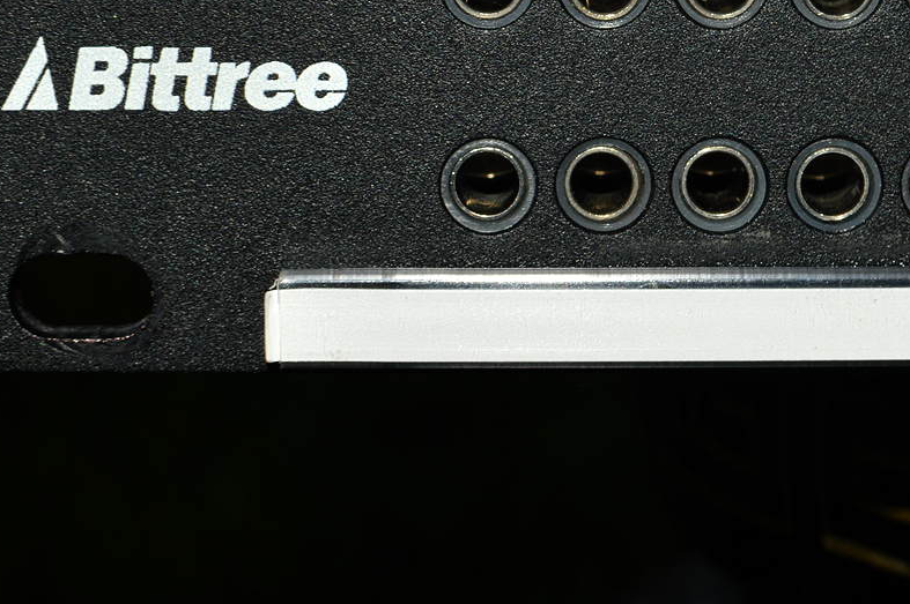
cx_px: 838
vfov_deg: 11.3
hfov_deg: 16.8
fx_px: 3034
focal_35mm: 120
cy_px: 66
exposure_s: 1/60
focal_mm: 35
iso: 100
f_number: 8
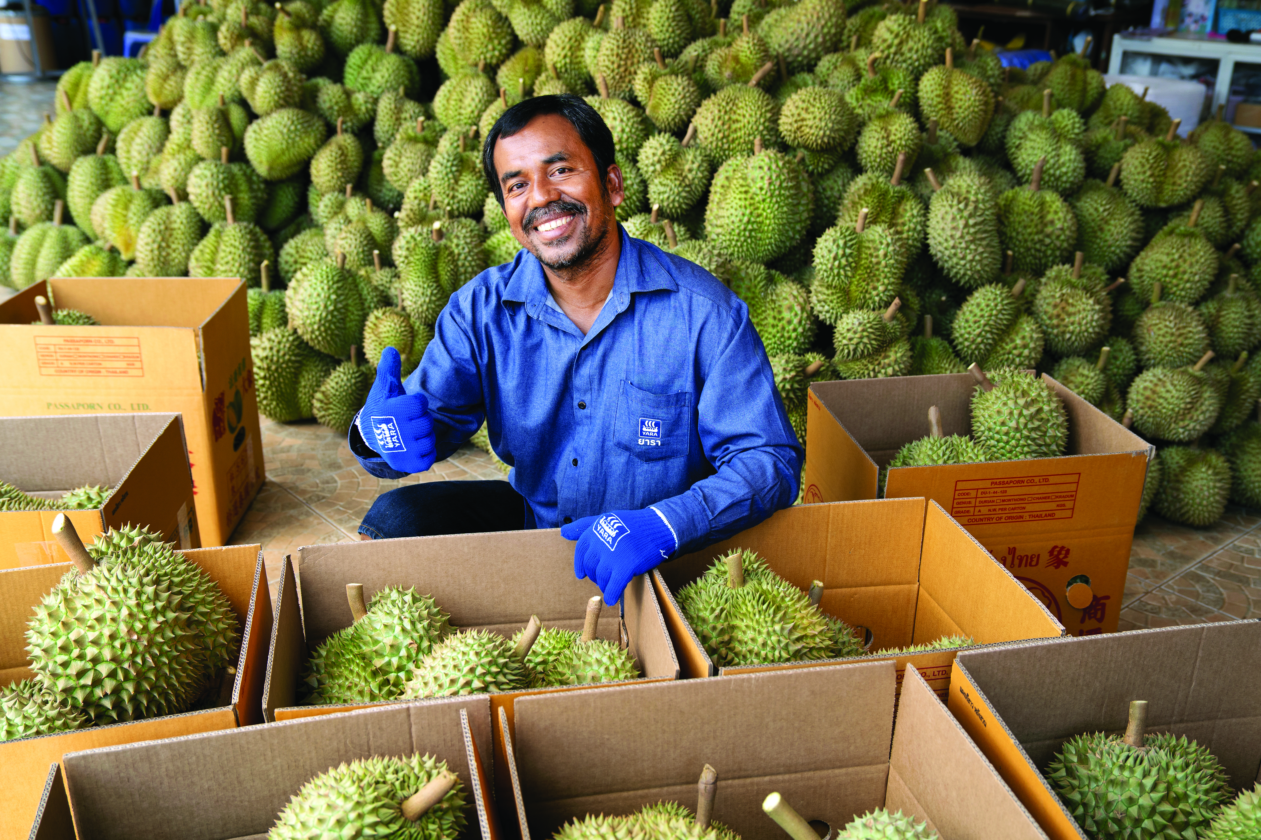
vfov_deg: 37.9
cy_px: 420
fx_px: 1226
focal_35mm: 35
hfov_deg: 54.4
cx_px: 630
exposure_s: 1/200
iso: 400
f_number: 4
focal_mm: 35
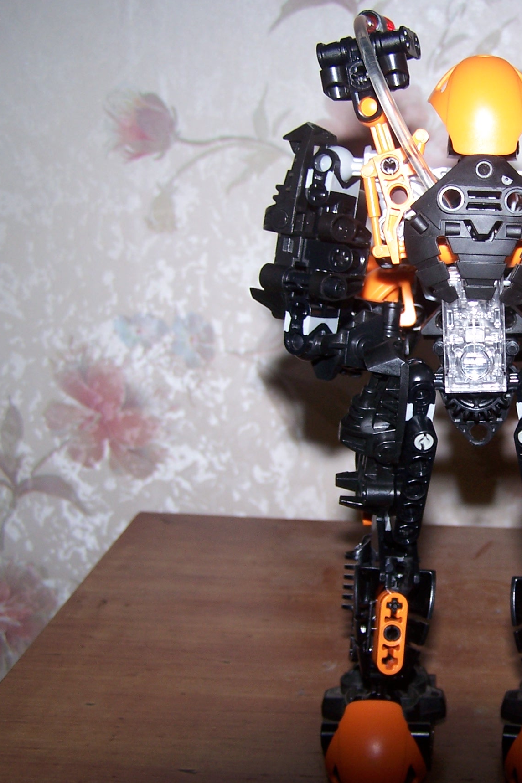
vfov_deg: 37.5
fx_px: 1153
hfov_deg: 24.6
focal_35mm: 53
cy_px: 390
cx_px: 490
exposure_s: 1/60
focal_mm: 6.3
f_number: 2.8
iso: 80
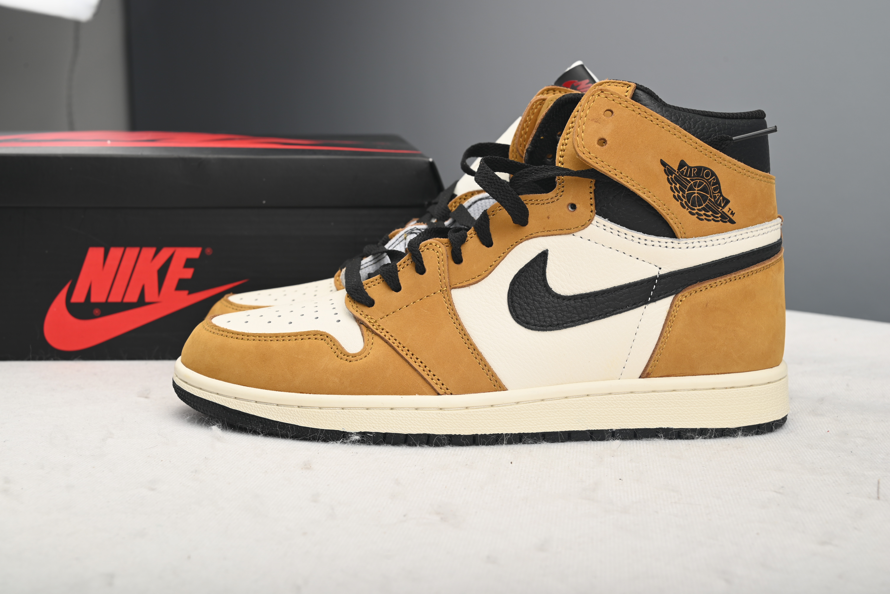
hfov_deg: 39.6
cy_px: 297
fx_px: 1237
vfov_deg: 27.0
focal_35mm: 50
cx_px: 445
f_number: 11
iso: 100
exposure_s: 1/200
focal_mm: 50
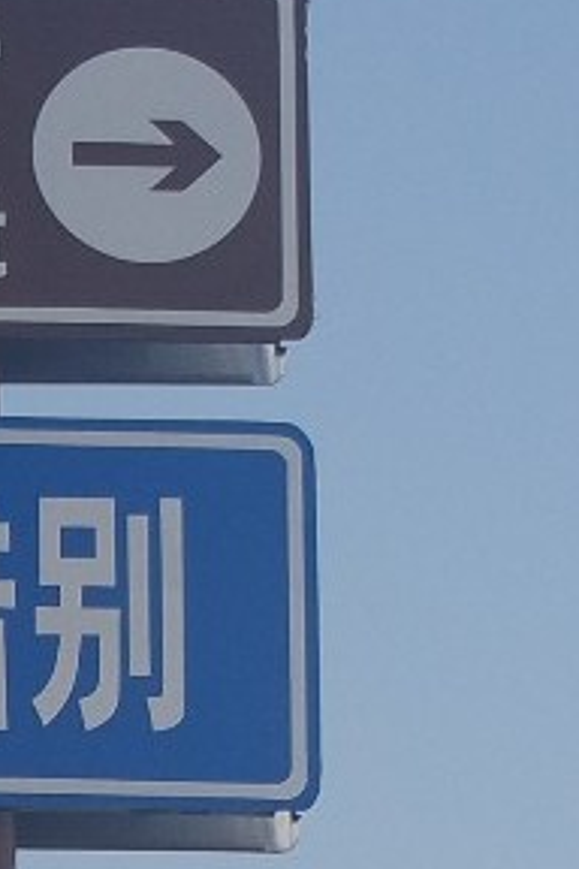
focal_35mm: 213
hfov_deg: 6.2
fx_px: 5138
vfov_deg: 9.3
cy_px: 1403
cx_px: -707
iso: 200
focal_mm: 20
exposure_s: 1/80
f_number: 4
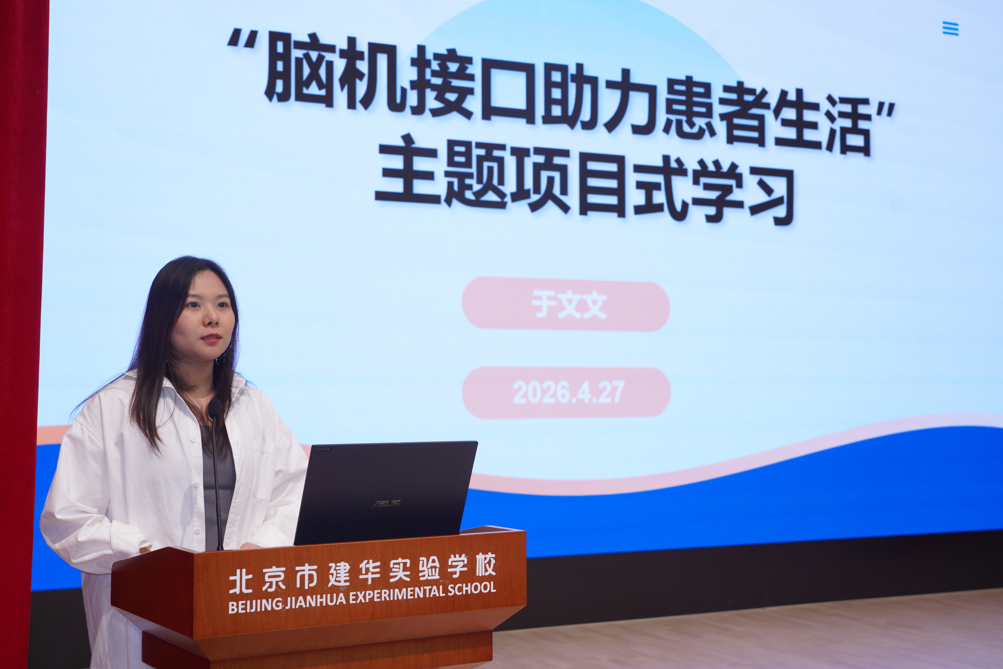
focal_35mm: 48
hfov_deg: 41.1
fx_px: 1337
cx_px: 502
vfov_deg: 28.1
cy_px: 334
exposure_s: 1/200
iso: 1000
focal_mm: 48
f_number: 5.6
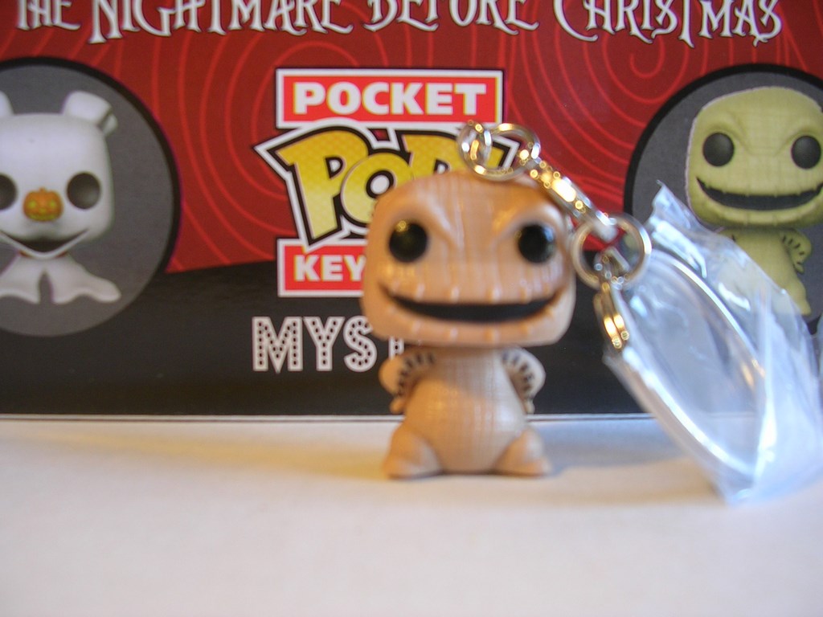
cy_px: 308
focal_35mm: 38
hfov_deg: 49.0
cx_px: 412
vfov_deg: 37.7
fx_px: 903
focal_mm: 5.8
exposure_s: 1/17.3
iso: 50
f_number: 2.8
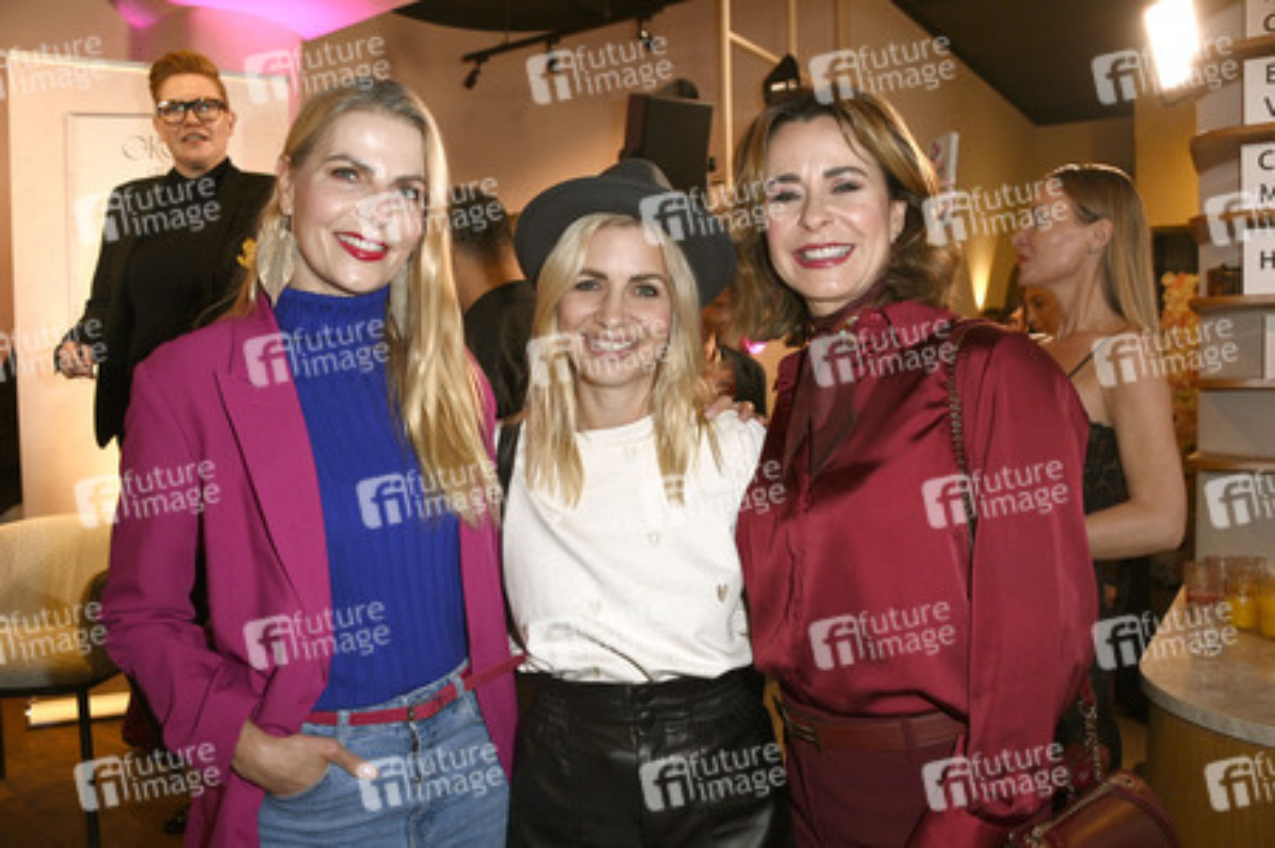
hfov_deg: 65.5
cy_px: 424
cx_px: 638
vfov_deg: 46.3
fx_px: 991
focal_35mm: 28
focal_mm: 28
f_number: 5.6
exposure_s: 1/160
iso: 2000
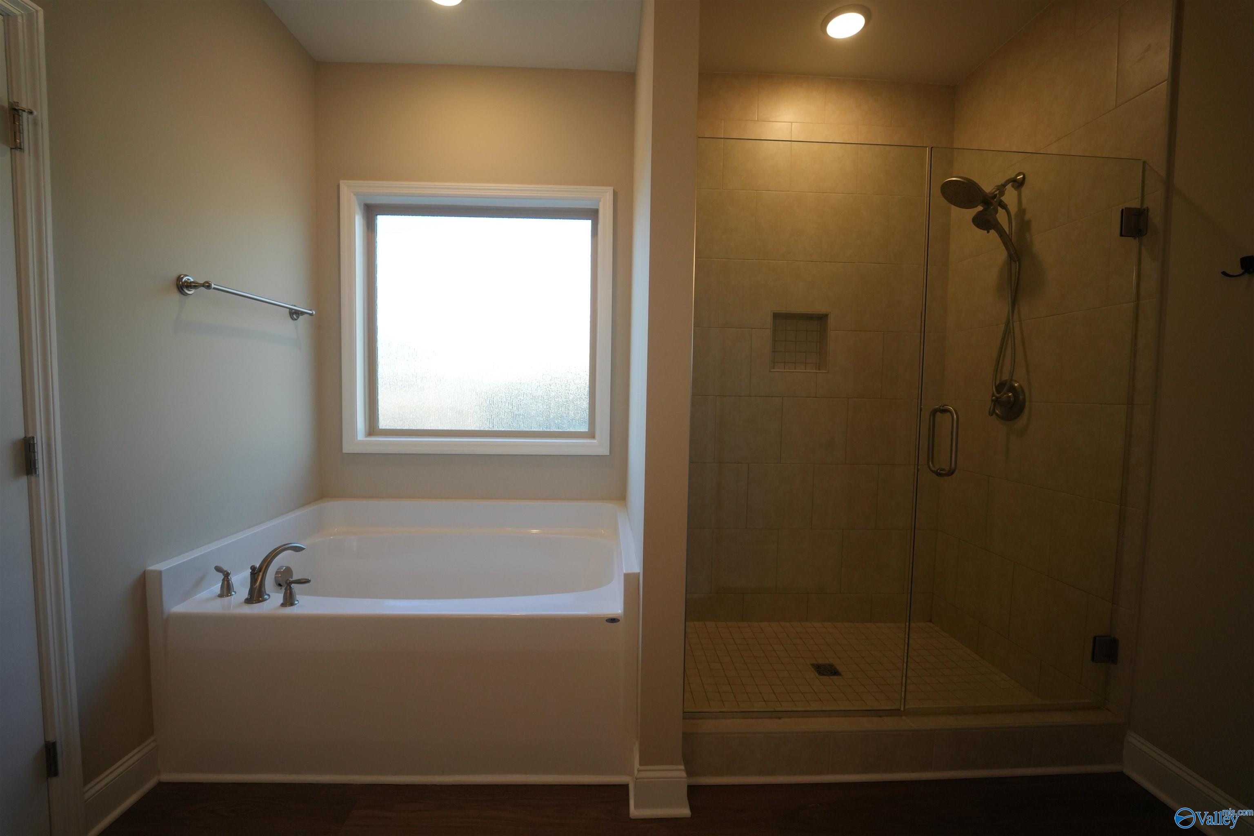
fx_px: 488
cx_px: 627
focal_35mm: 14
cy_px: 418
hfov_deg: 104.3
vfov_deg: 81.2
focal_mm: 14
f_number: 5.6
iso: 1600
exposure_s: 1/1000
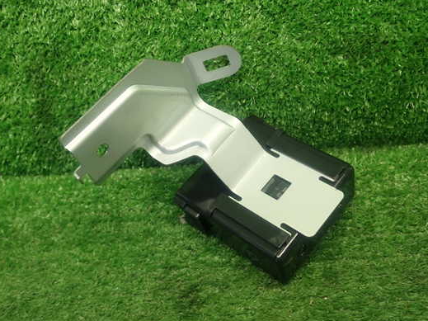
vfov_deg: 38.6
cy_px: 165
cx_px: 214
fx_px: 457
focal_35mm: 37
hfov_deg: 50.1
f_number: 2.4
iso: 200
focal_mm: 5.79
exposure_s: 1/40
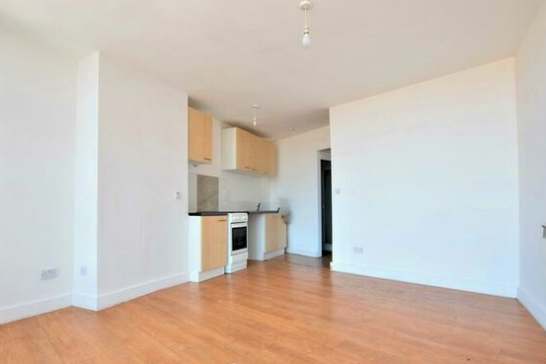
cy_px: 205
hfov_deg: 86.7
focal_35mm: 19
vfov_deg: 64.4
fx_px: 288
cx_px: 248
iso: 160
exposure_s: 1/15
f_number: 5
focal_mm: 10
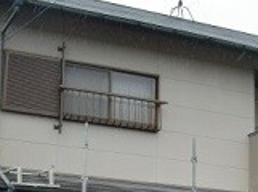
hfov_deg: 18.4
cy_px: 227
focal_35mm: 106
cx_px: 200
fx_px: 788
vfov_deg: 13.5
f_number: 3.9
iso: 64
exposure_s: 1/250
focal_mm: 6.66
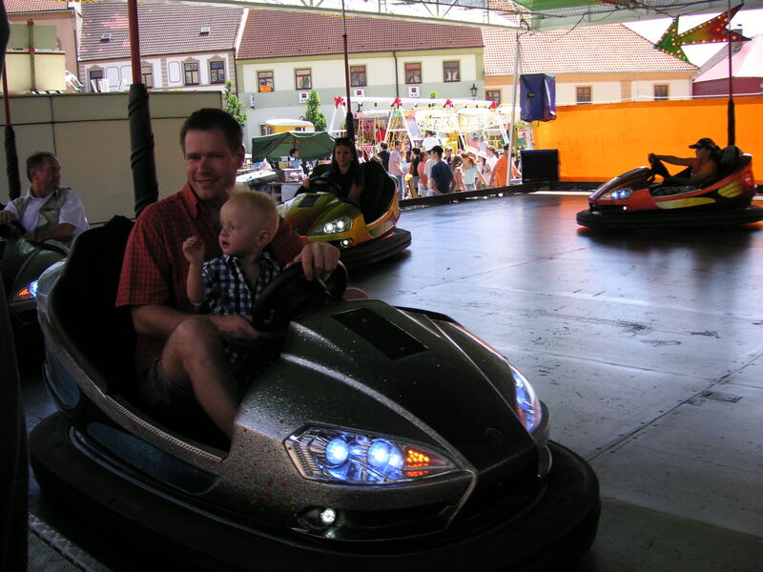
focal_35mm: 37
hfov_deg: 50.1
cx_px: 382
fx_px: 816
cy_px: 286
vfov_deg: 38.7
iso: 50
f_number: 2.8
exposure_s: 1/350
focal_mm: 6.1
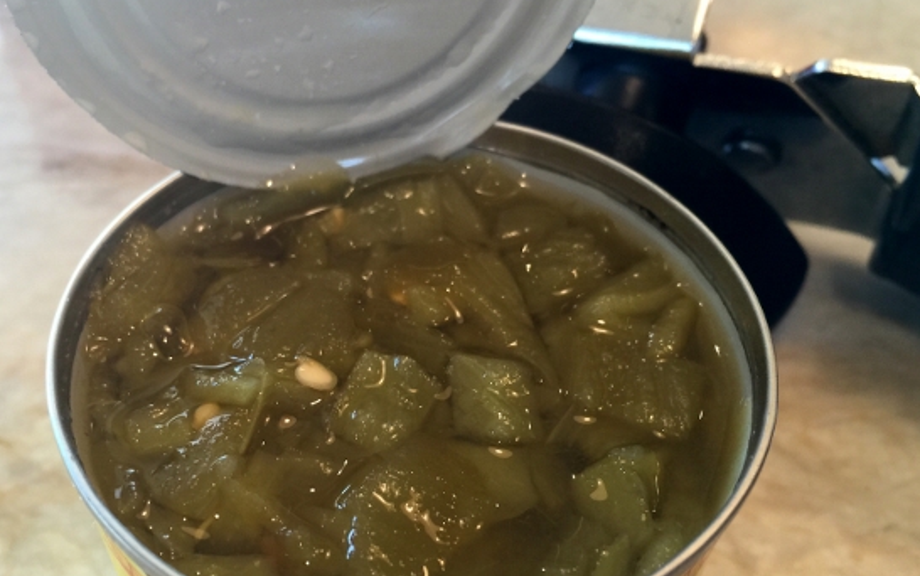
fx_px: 903
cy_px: 345
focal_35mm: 36
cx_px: 418
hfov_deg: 53.9
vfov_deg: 35.3
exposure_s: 1/30
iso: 50
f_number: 2.2
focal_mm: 4.15
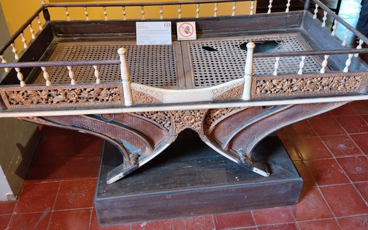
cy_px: 92
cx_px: 183
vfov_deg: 40.4
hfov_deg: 61.2
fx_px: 311
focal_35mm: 31
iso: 160
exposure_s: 1/33.3
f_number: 1.8
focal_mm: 4.22
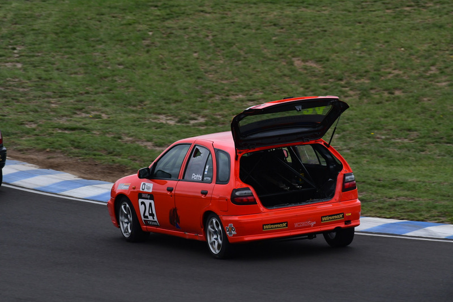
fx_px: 9440
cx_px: 226
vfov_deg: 1.8
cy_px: 151
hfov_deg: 2.7
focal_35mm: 750
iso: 640
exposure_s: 1/640
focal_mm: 500
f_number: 11
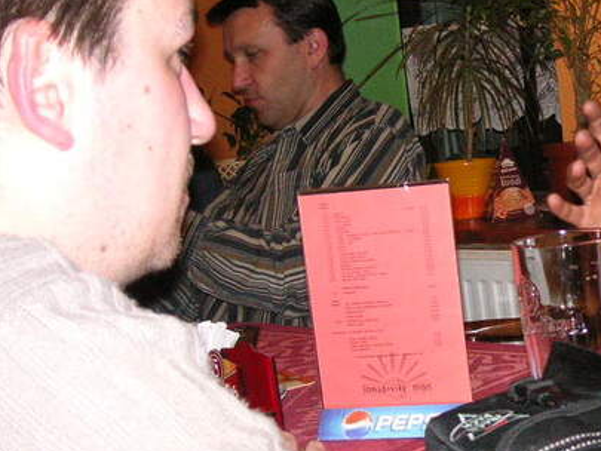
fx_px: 1268
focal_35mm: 73
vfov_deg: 20.1
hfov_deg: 25.6
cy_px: 169
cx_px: 567
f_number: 2.8
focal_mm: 6.1
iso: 160
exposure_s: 1/45
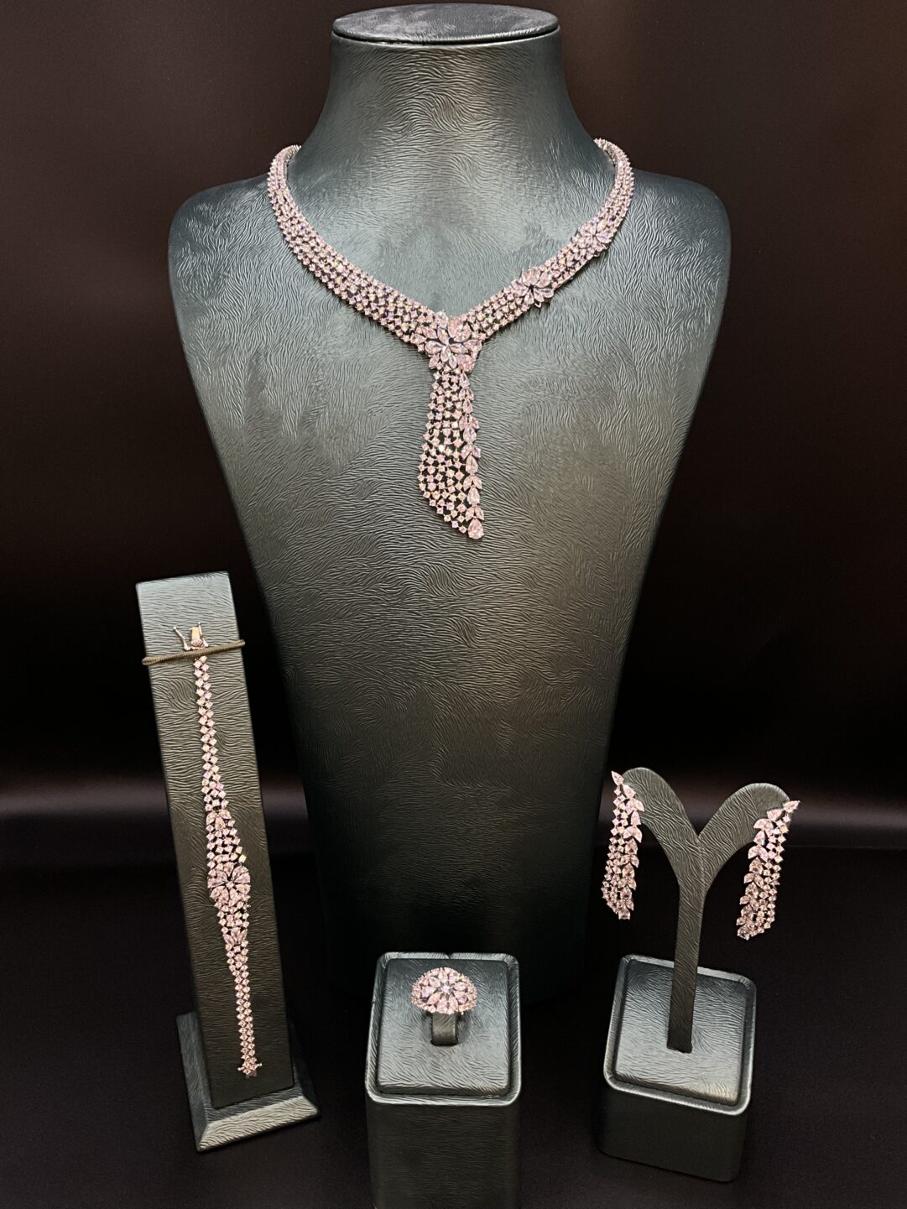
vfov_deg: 61.7
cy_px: 604
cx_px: 454
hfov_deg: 48.2
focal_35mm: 29
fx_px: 1013
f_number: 1.8
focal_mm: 3
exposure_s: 1/52
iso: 160
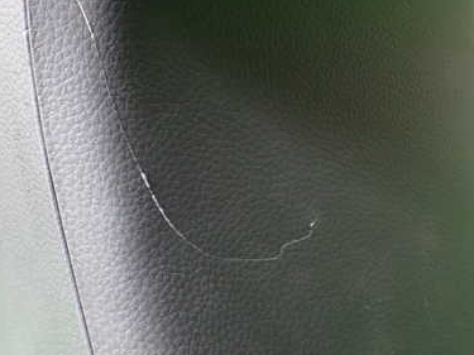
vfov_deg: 30.2
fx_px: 657
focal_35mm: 48
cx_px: 185
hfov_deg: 39.5
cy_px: 150
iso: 1250
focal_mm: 5.4
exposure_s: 1/30
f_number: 2.3
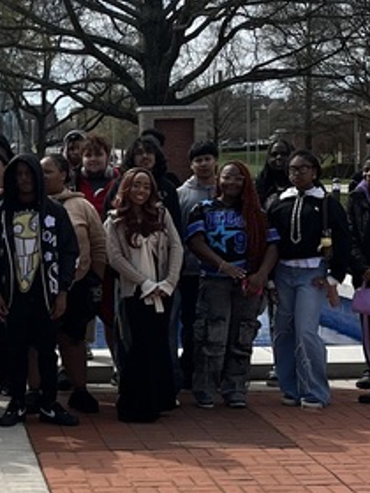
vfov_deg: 20.6
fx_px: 1354
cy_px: 266
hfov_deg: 15.0
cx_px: -72
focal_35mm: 95
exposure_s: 1/4854
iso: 50
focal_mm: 5.1
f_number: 1.6
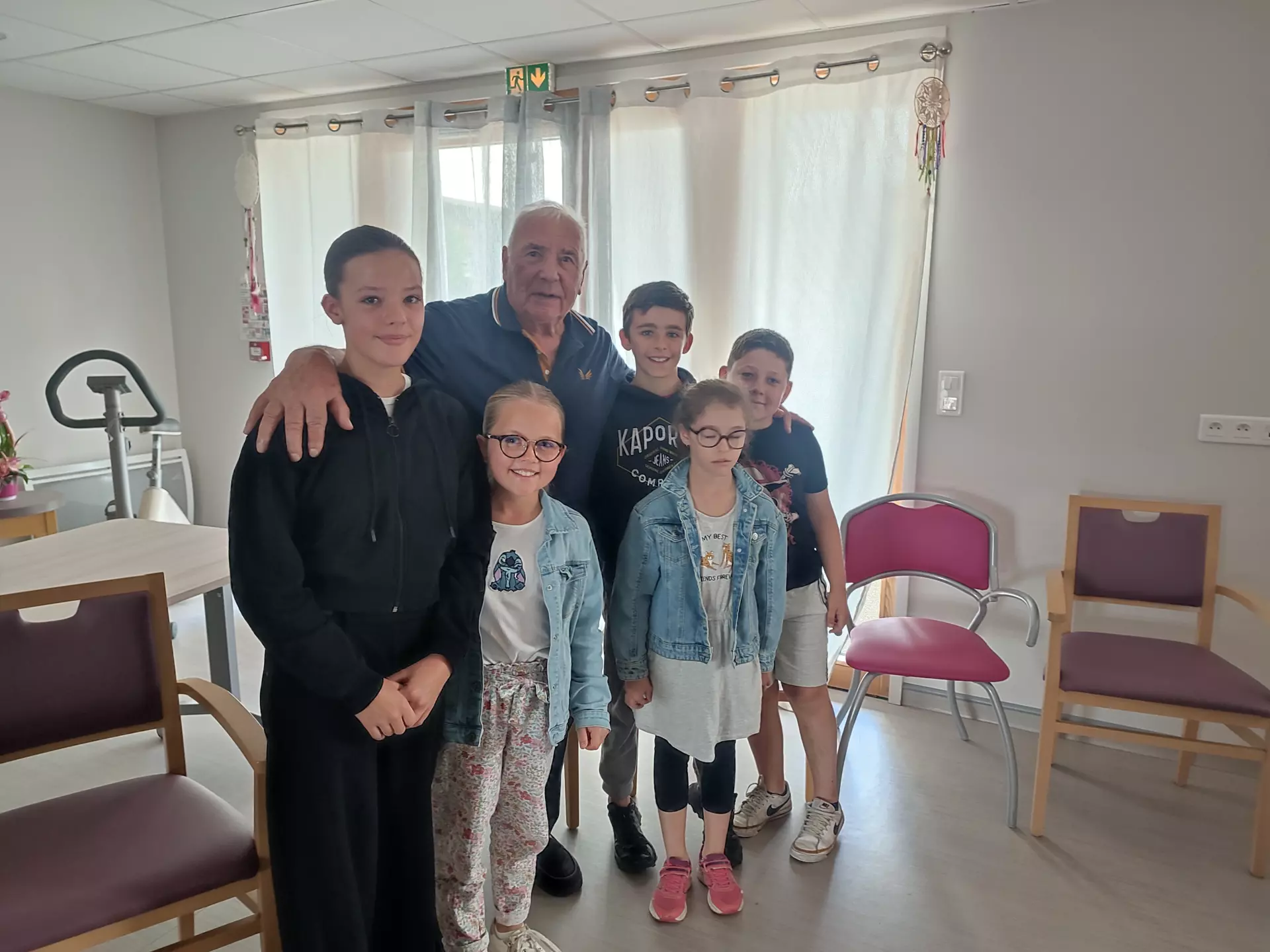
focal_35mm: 24
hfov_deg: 71.6
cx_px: 635
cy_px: 476
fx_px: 881
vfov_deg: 56.8
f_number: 1.89
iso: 736
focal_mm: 5.89
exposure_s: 1/33
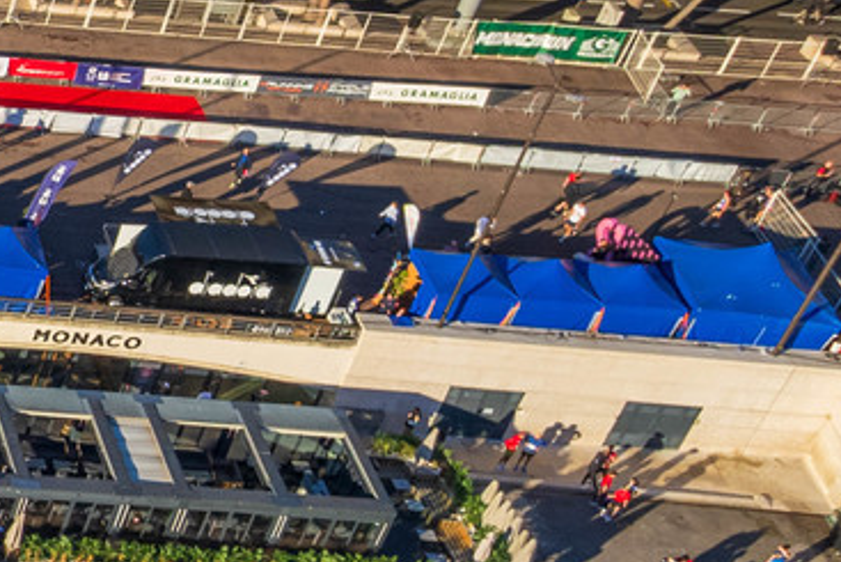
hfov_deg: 15.5
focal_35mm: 96
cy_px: 543
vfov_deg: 14.1
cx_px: -967
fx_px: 2243
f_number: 2.8
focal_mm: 8.4
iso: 100
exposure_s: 1/1250
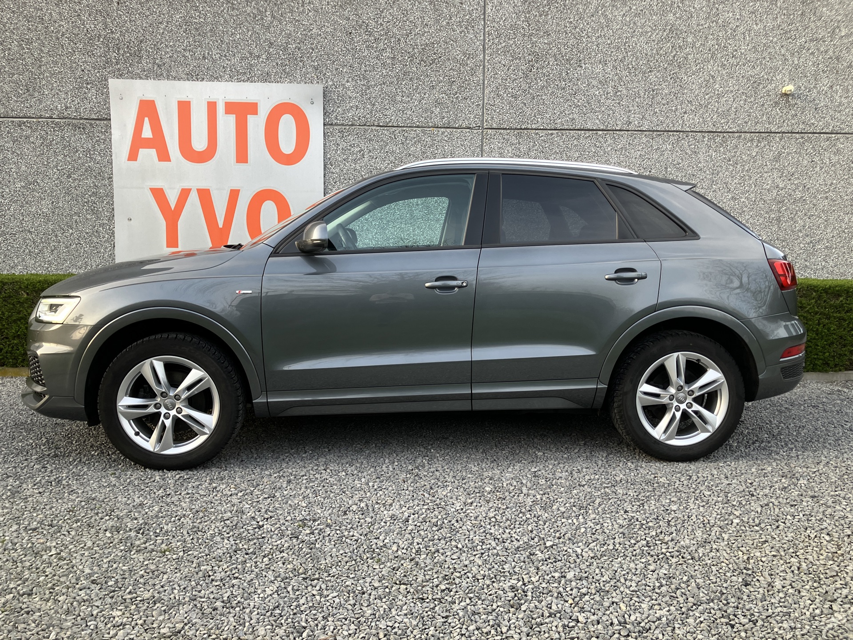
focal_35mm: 28
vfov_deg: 49.7
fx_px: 690
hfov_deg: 63.4
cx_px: 426
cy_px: 320
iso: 64
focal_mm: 3.99
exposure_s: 1/121
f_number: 1.8
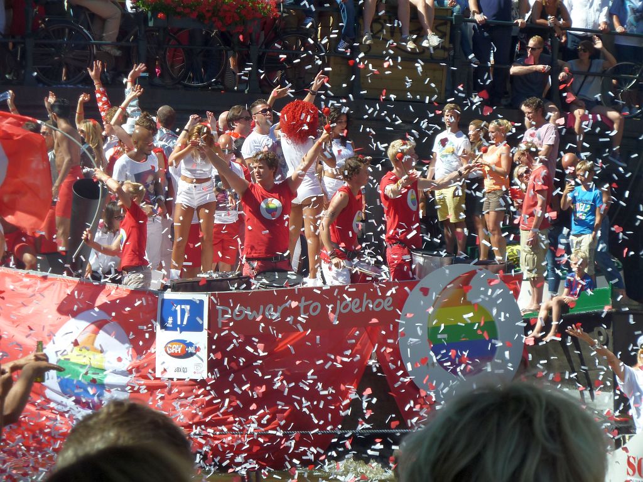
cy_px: 241
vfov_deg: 9.4
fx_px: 2935
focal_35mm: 158
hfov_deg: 12.5
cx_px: 322
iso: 80
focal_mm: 25.9
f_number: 4.5
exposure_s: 1/320
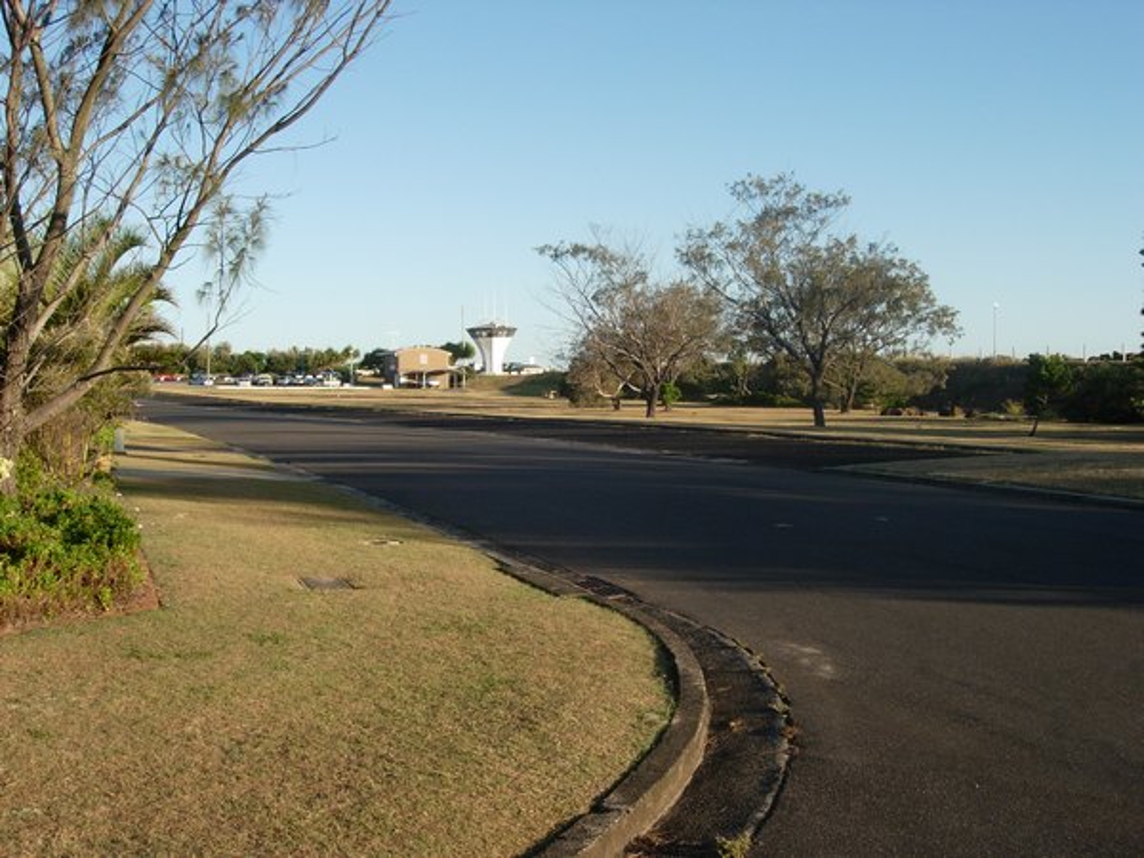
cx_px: 572
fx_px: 1256
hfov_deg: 49.0
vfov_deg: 37.7
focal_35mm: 38
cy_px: 429
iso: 79
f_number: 4.8
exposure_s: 1/384
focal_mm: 7.8
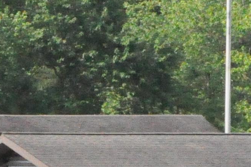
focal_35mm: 506
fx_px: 3524
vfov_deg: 2.7
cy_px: 183
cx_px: -71
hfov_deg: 4.1
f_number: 20
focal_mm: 52
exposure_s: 1/1600
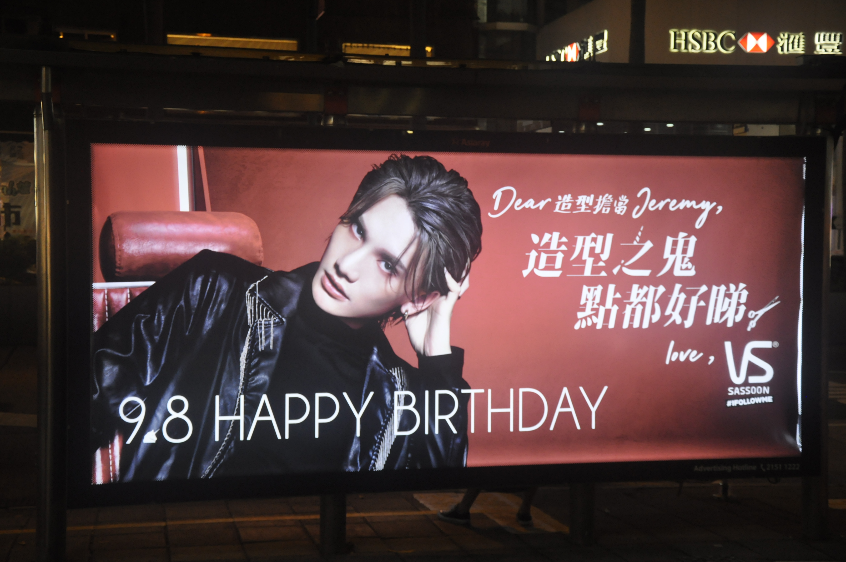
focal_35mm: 52
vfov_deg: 25.7
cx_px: 423
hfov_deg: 37.9
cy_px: 281
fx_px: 1232
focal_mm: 35
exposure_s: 1/60
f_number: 4.5
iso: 1000
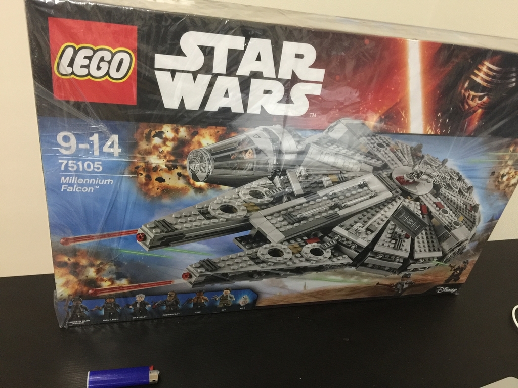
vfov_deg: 48.2
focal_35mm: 29
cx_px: 259
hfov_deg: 61.7
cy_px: 194
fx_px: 434
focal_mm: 4.15
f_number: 2.2
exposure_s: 1/10
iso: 125
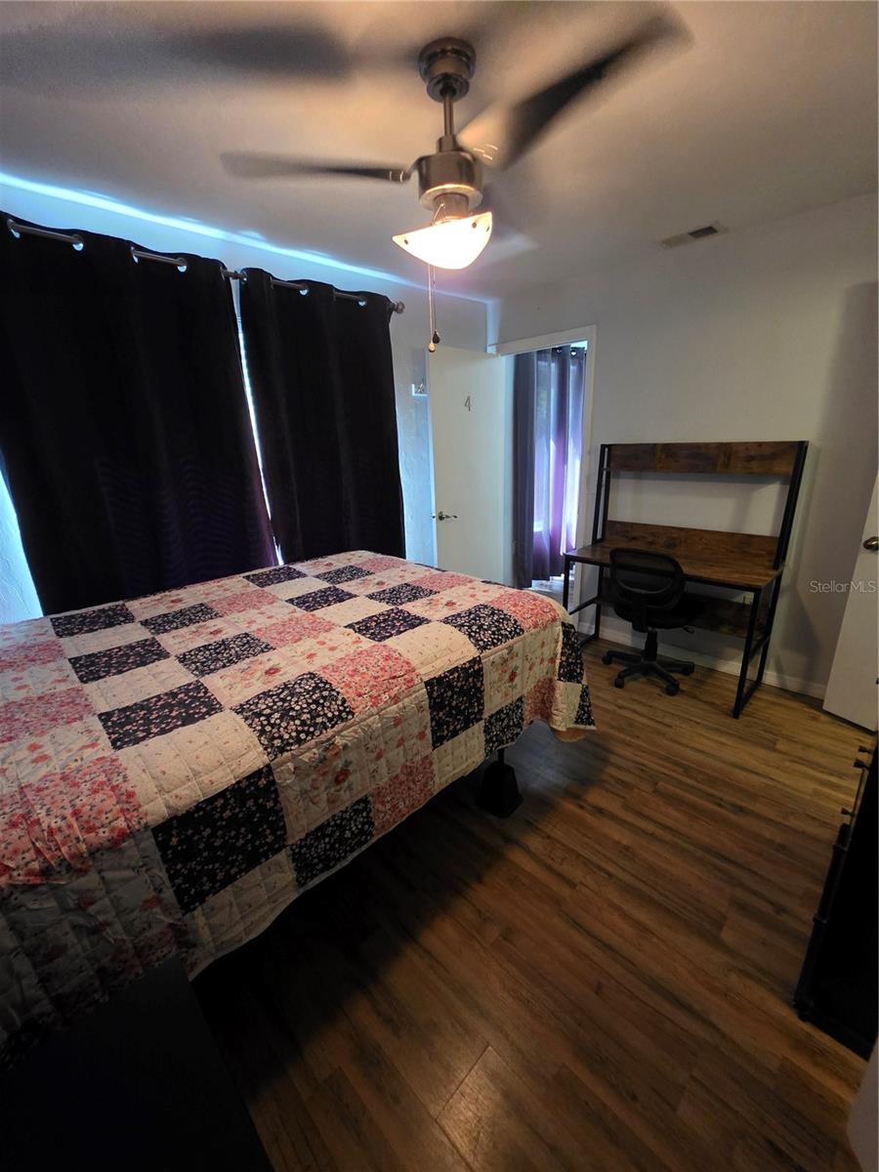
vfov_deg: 106.2
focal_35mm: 13
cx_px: 440
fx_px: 440
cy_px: 586
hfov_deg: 89.9
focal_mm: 2.2
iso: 640
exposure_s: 1/60
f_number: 1.9
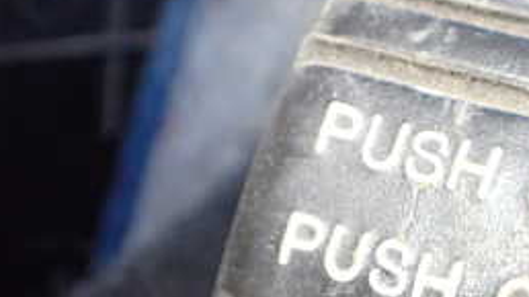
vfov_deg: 15.7
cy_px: 250
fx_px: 1066
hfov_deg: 26.6
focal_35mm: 76
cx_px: 508
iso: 800
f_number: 2.3
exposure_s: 1/125
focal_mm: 5.4
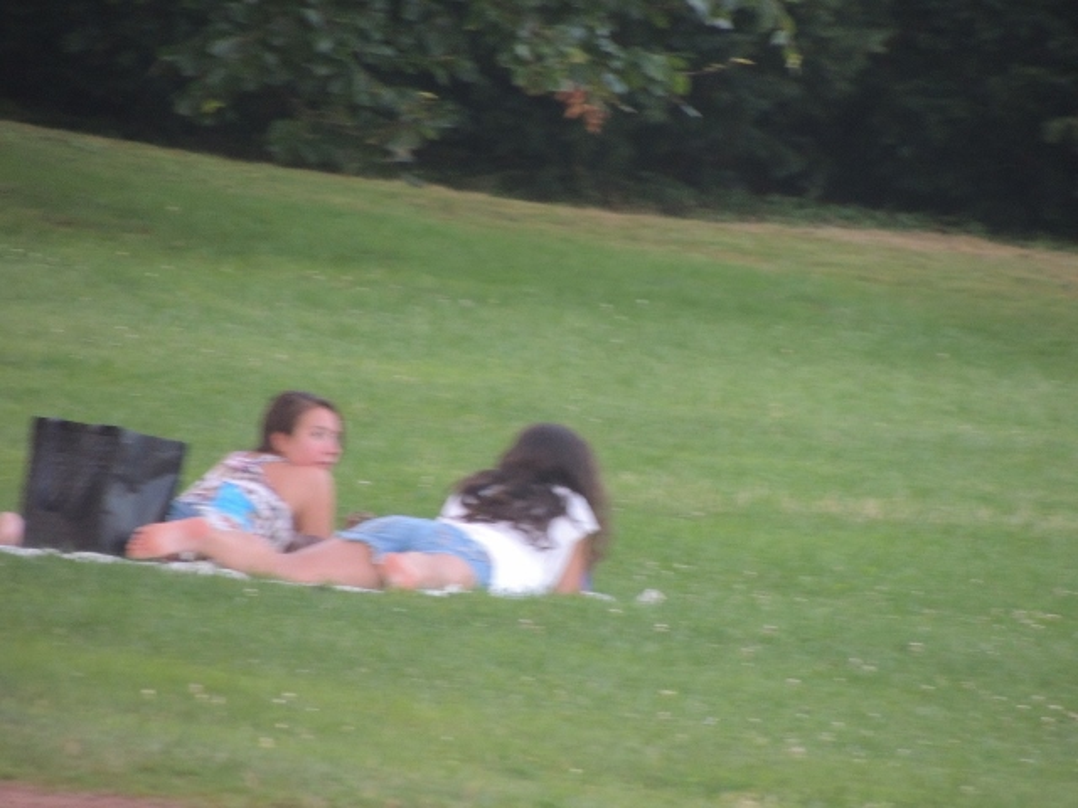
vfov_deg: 1.5
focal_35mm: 1000
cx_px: 539
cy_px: 404
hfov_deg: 2.0
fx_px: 31142
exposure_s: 1/40
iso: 800
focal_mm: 180
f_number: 5.9
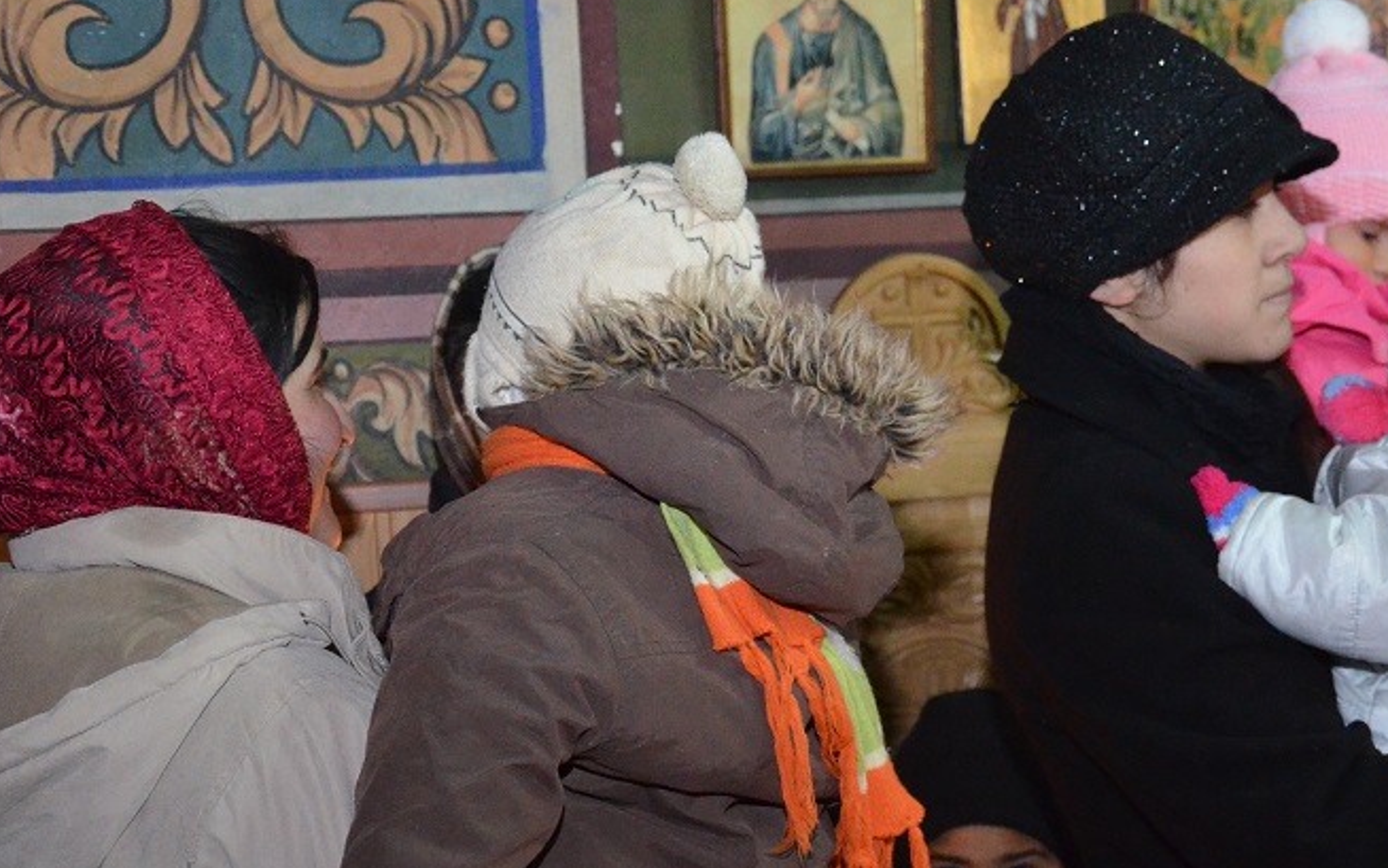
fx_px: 3178
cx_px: 853
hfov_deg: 24.6
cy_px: 639
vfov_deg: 15.5
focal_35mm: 84
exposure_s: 1/60
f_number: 4.2
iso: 3200
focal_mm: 30
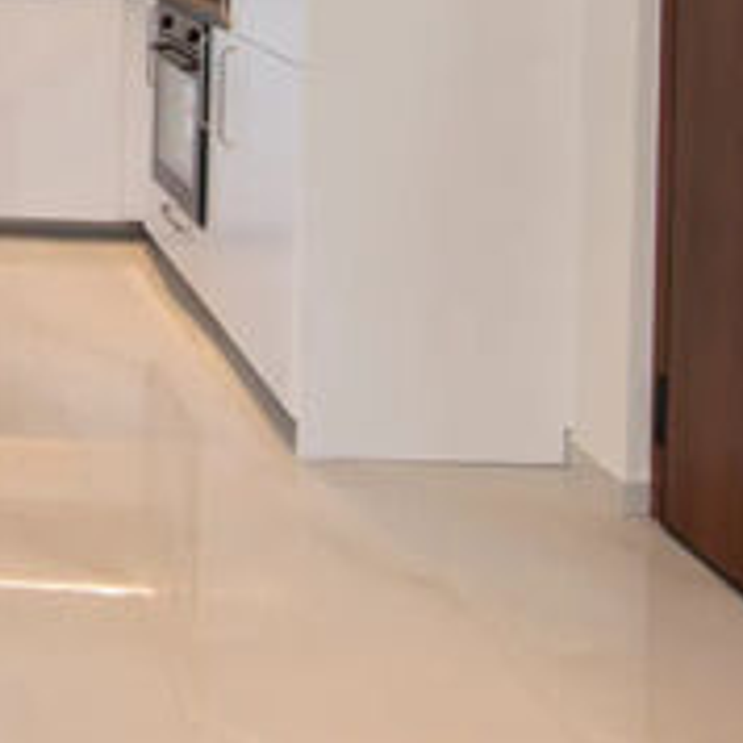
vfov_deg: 27.3
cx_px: -173
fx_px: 1352
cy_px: -134
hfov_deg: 26.8
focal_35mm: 56
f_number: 11
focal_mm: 11
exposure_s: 1/4
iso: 100
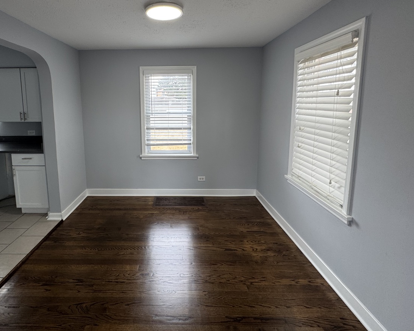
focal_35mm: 18
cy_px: 130
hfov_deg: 85.6
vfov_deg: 72.9
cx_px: 172
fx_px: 221
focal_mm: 2.22
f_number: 2.2
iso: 80
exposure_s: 1/99
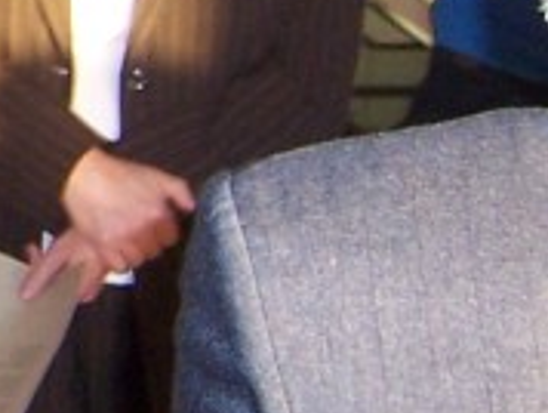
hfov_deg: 7.9
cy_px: -490
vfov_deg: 6.2
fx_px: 3646
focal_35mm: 230
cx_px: -828
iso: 140
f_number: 3.4
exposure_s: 1/60
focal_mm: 6.7
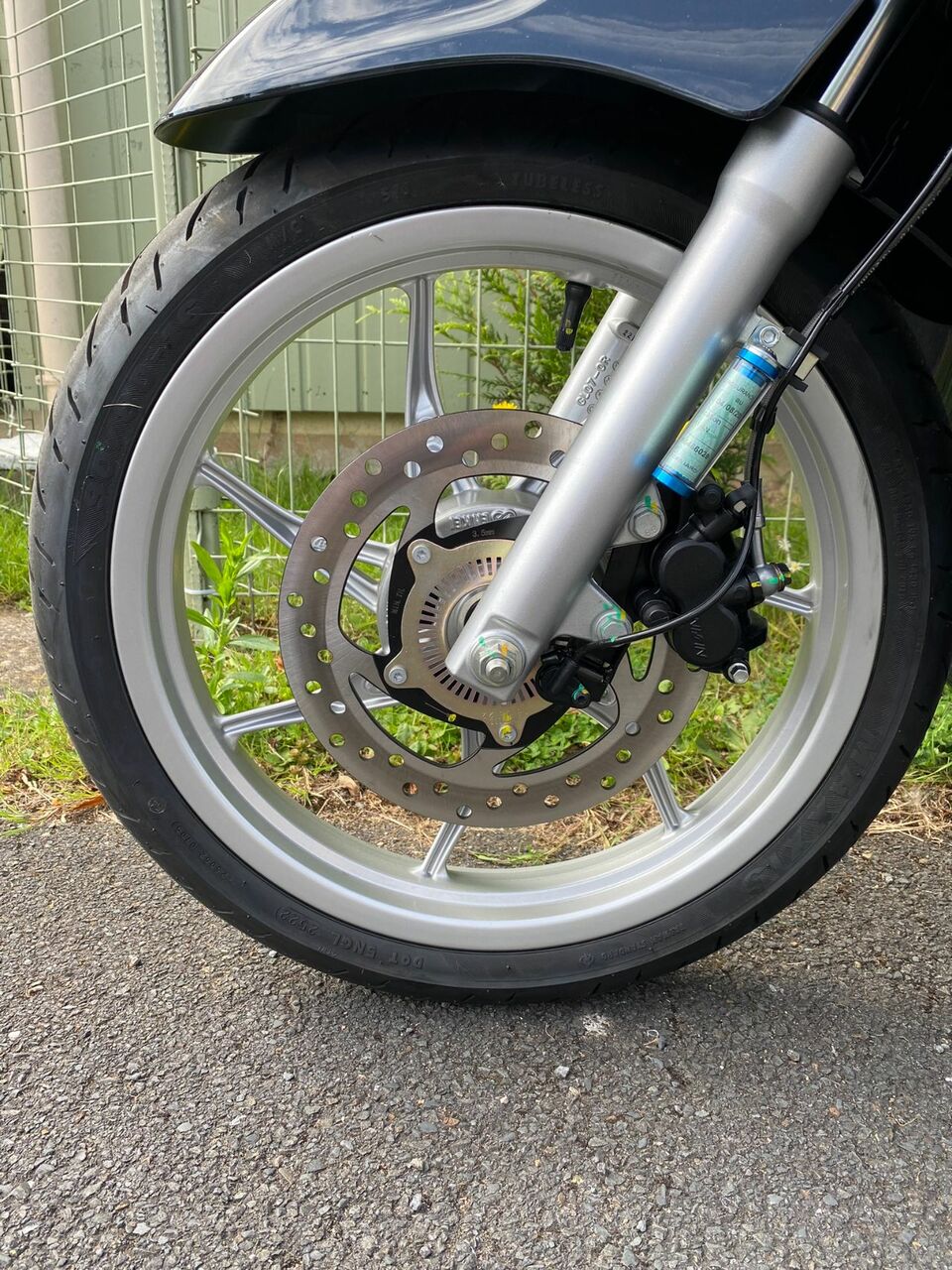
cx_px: 476
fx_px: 953
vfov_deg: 67.3
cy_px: 635
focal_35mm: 26
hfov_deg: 53.1
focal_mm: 4.25
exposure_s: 1/363
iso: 32
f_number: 1.8
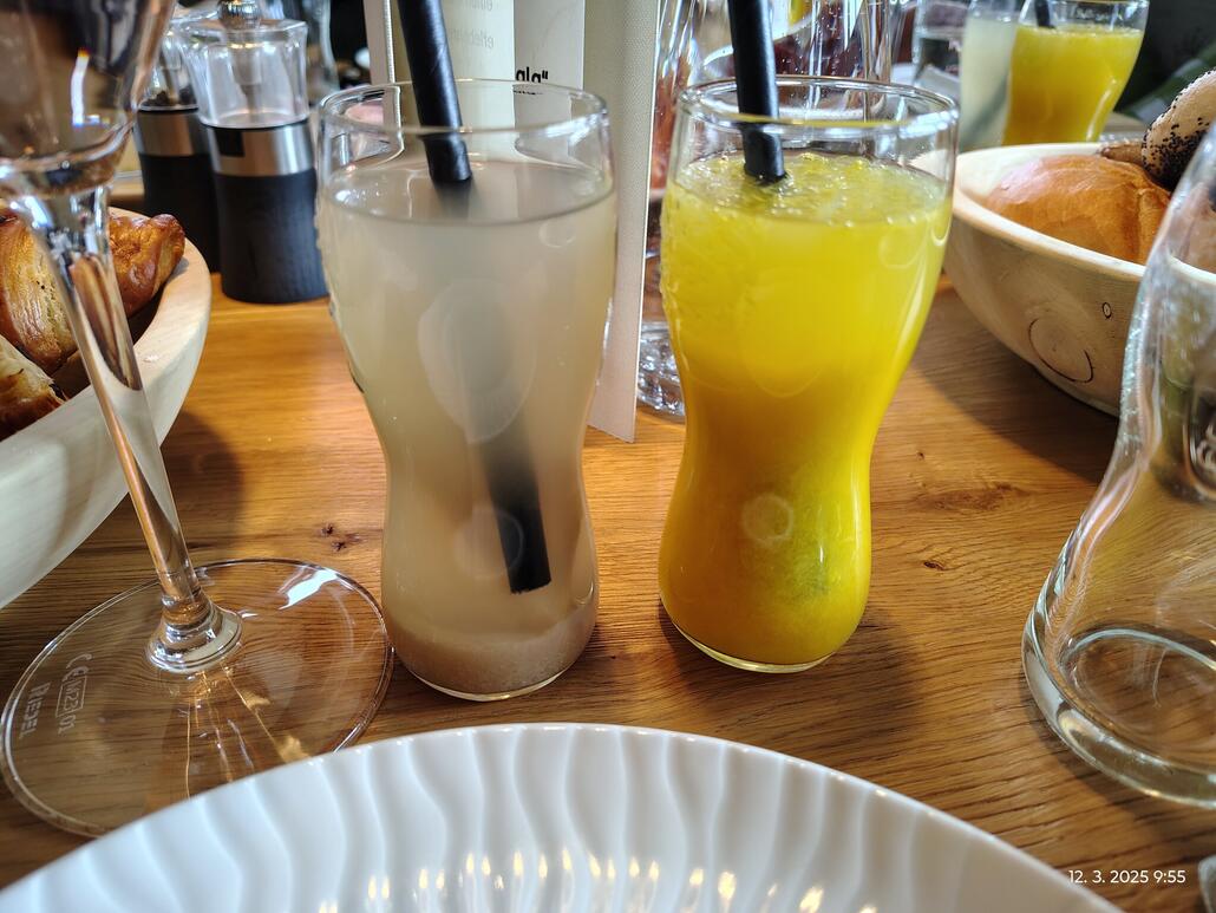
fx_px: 843
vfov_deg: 56.8
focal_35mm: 24
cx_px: 608
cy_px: 456
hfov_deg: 71.6
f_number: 1.8
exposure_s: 1/100
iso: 202
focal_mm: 5.56
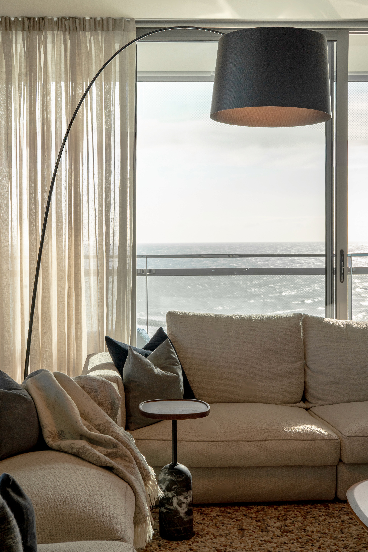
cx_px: 184
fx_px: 767
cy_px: 276
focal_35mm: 50
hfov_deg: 27.0
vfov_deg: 39.6
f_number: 11
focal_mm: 50
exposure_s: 1/160
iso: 250
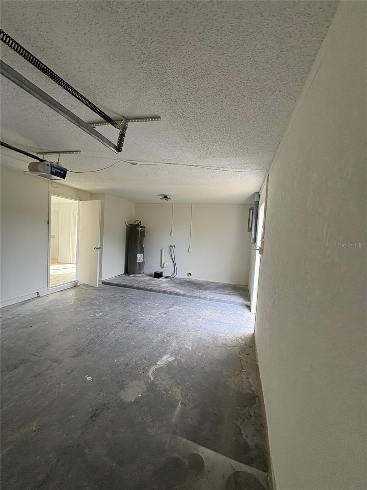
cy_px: 245
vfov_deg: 102.1
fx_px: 198
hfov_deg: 85.7
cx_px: 184
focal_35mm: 14
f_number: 2.2
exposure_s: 1/99
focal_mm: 2.22
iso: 64
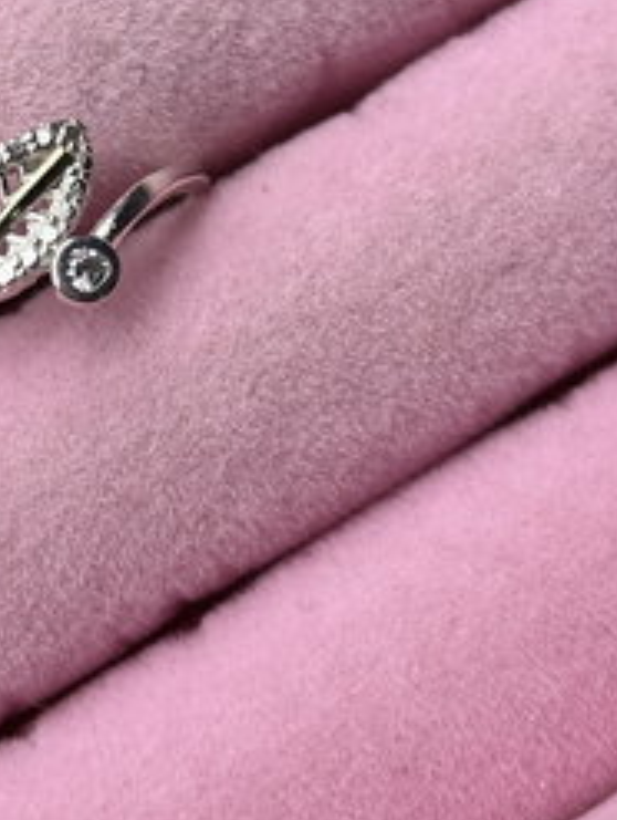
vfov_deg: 17.5
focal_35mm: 112
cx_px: 43
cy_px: 227
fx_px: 2655
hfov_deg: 13.1
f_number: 1.6
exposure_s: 1/370
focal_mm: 5.96
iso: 32
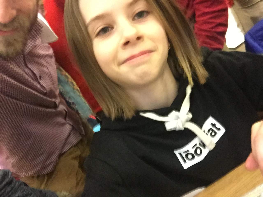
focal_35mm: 31
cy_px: 98
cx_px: 132
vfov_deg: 45.4
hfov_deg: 58.4
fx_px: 236
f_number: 2.2
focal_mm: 2.65
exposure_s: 1/17
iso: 640
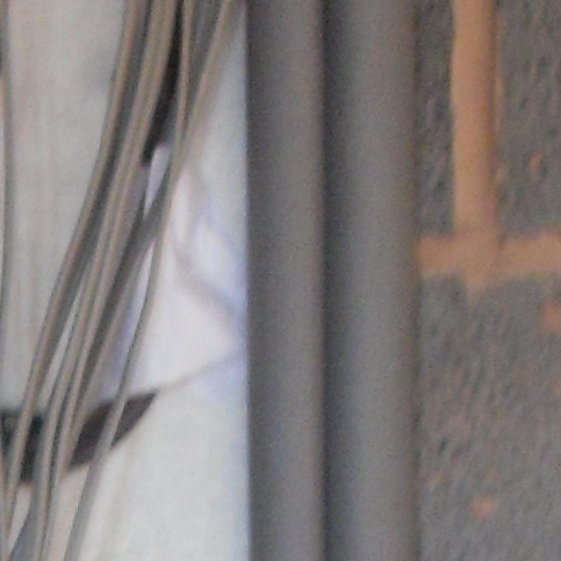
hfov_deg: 6.8
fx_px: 4694
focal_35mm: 256
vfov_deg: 6.8
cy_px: 676
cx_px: -14
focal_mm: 6.3
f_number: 3.5
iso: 200
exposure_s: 1/45
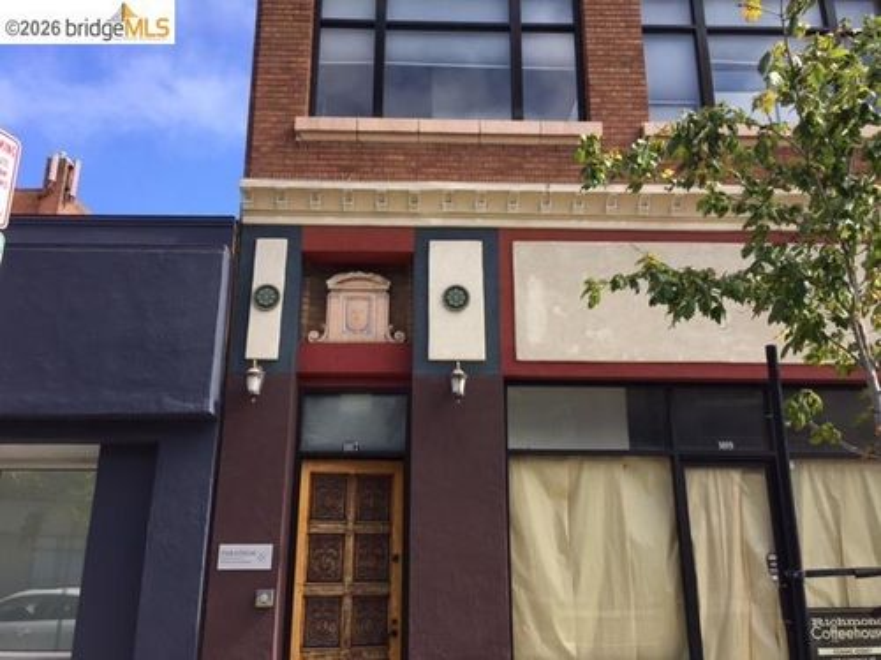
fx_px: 738
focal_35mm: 29
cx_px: 440
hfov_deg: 61.7
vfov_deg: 48.2
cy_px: 330
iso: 32
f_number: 2.2
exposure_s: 1/775
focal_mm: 4.15
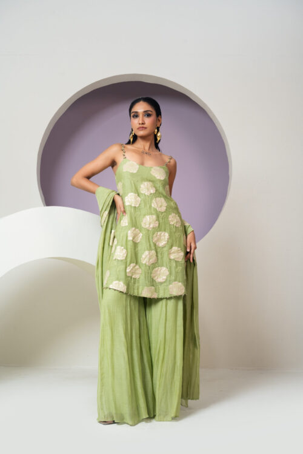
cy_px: 227
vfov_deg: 44.5
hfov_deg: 30.5
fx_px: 555
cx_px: 152
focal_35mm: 44
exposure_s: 1/160
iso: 320
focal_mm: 44
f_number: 8
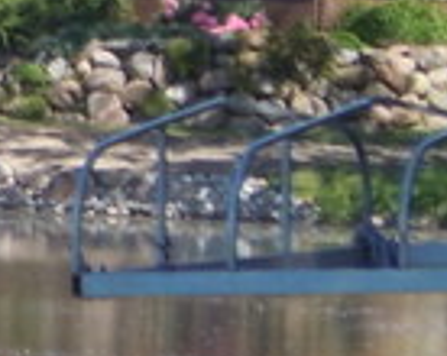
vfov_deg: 1.4
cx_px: -405
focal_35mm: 1113
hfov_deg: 1.7
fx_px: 14704
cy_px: -207
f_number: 5.6
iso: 100
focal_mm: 35
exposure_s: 1/250
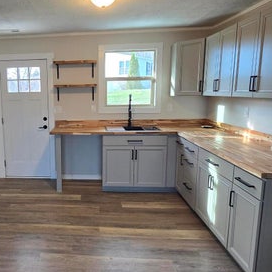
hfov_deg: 55.9
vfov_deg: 59.1
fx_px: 240
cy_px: 138
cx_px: 65
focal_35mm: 27
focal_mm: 2.2
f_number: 2.2
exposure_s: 1/60
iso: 160
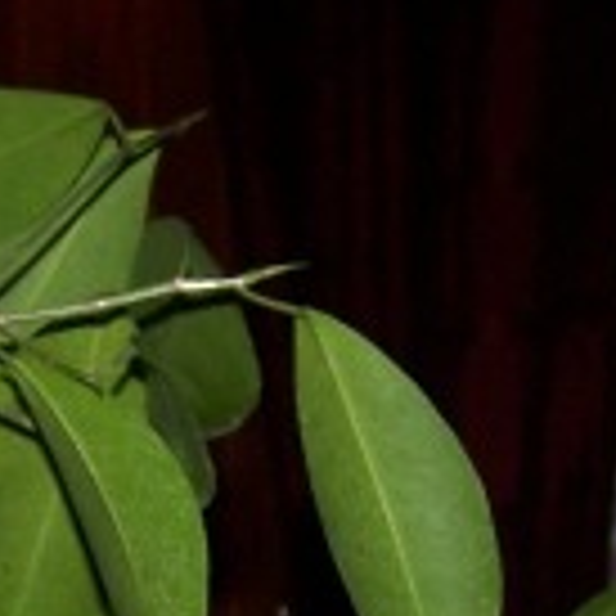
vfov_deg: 11.9
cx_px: -106
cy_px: 859
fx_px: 2859
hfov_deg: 12.1
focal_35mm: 142
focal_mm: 6.3
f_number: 2.8
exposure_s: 1/60
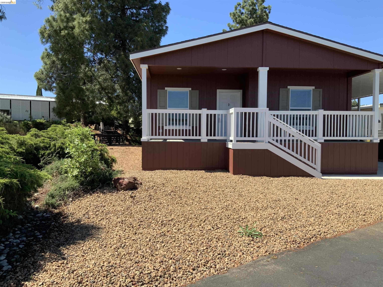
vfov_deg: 48.2
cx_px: 192
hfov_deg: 61.7
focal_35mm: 29
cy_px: 144
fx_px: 321
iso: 16
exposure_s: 1/1144
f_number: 1.8
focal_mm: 3
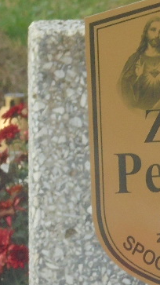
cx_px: 216
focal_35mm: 300
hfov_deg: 4.0
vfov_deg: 7.2
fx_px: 2264
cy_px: 147
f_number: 6.5
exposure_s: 1/125
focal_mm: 27.6
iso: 250
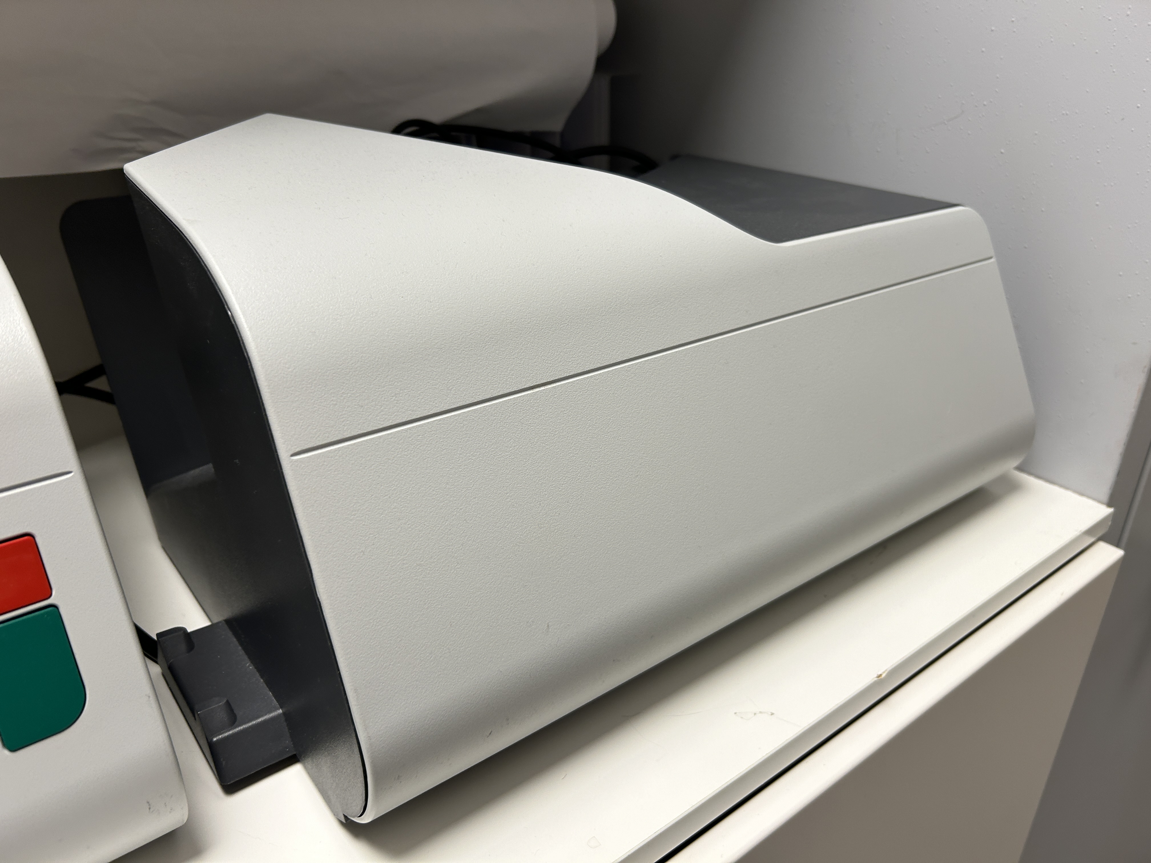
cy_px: 432
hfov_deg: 67.3
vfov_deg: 53.1
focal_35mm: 26
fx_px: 865
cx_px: 576
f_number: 1.5
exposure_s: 1/100
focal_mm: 5.7
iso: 64
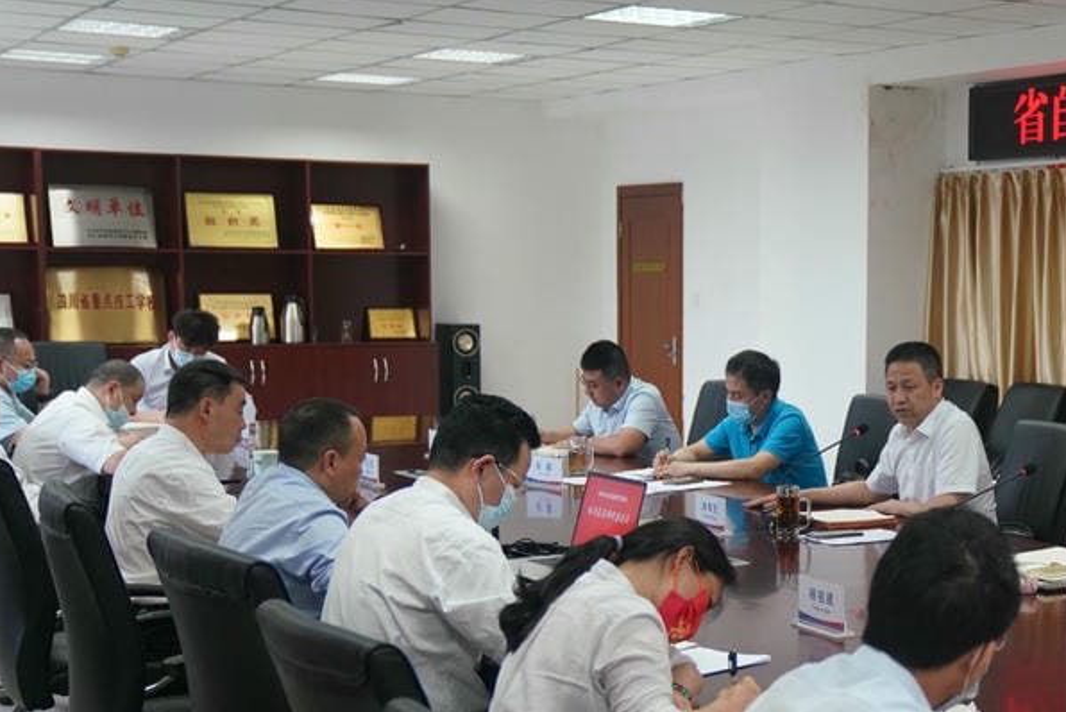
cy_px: 485
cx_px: 1016
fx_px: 1926
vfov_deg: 20.9
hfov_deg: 29.3
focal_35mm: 65
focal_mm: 31
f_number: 2.8
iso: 1600
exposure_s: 1/160
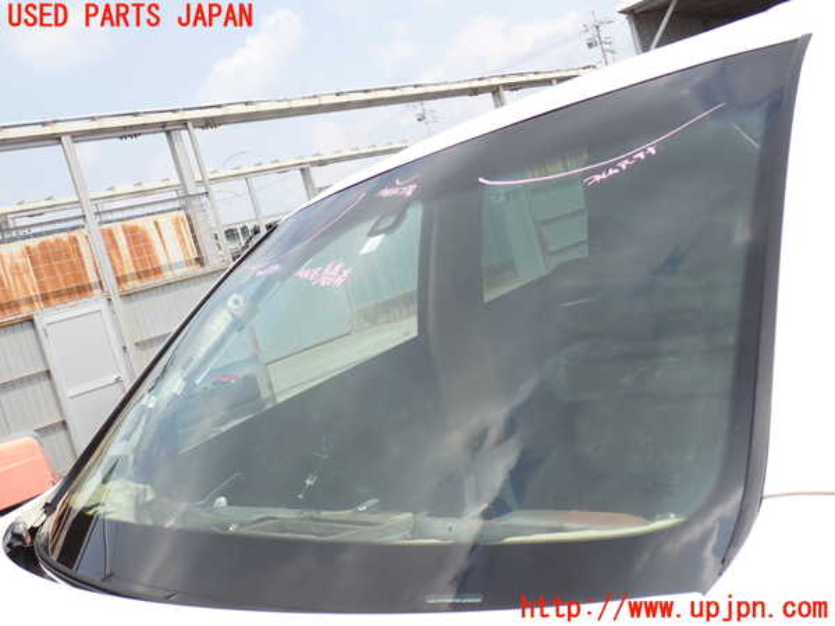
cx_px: 418
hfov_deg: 49.0
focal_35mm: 38
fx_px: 917
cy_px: 313
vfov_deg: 37.7
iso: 100
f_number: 3.5
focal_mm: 6.83
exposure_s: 1/640
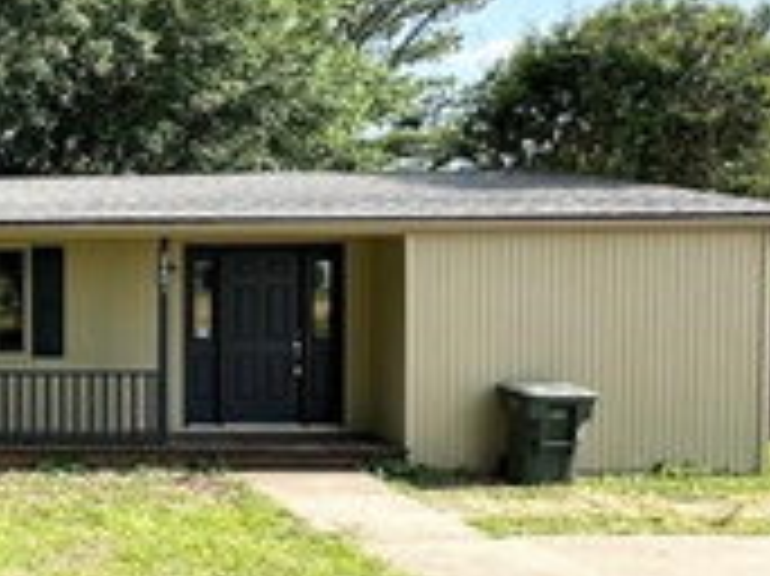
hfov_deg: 38.4
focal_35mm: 42
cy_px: 328
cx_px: -45
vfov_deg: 34.3
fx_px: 934
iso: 40
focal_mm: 2.22
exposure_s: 1/587
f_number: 2.2
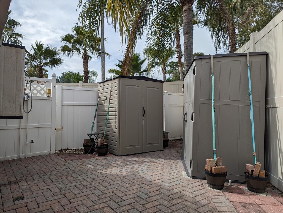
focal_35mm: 24
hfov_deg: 71.5
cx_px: 142
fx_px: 196
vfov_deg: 56.9
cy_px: 106
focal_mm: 6.81
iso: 42
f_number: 1.85
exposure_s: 1/2632
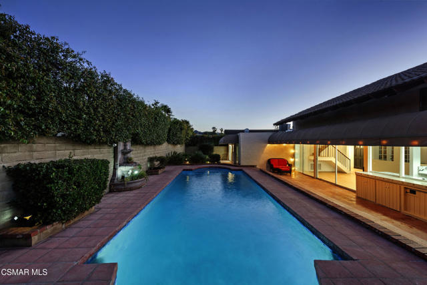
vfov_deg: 81.2
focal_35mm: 14
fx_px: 166
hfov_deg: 104.2
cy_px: 142
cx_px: 214
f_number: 9.5
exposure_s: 1/2
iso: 400
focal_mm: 14
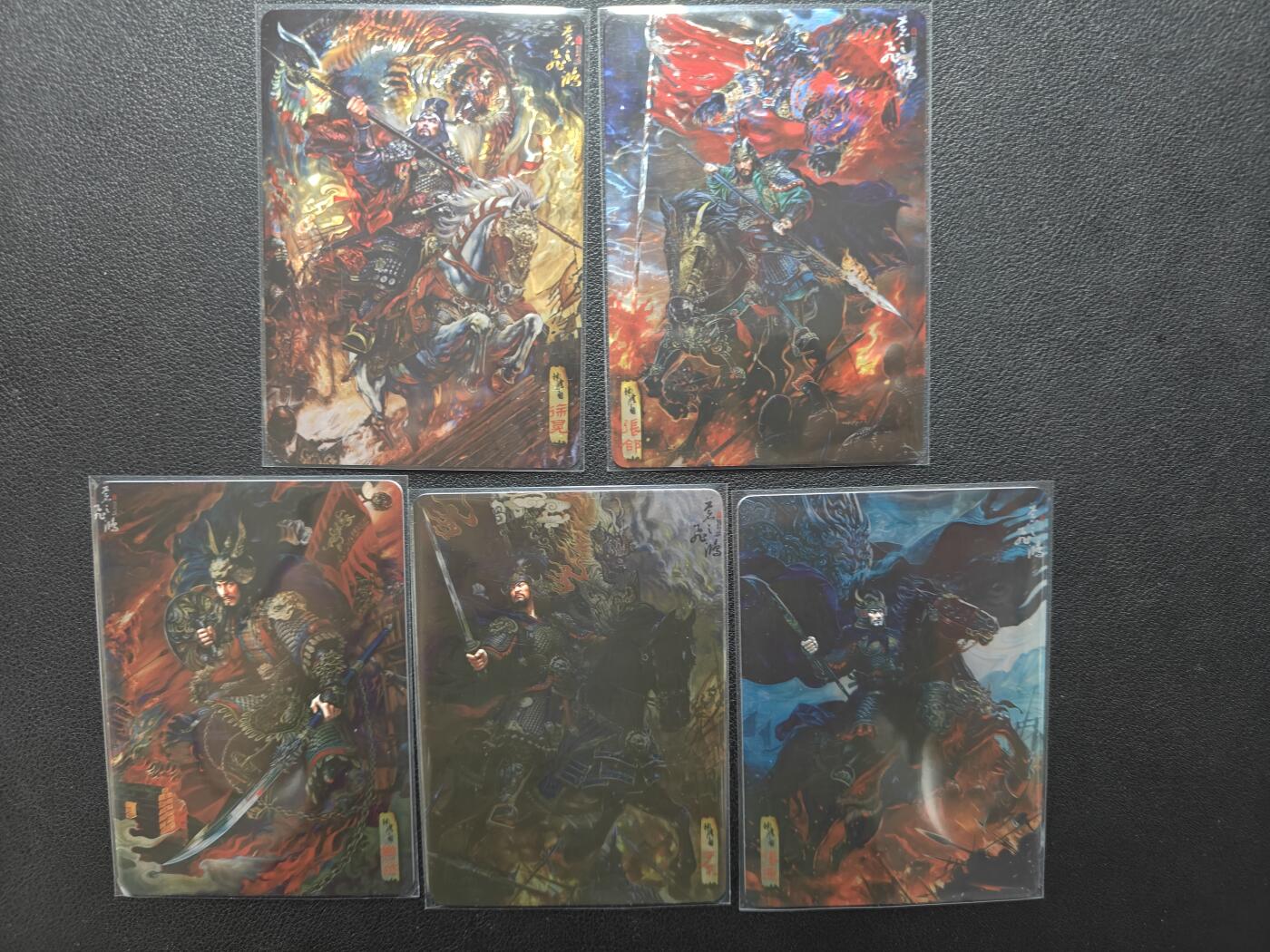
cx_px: 635
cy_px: 476
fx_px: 881
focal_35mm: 24
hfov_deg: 71.6
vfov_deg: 56.8
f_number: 1.8
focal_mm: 5.59
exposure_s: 1/20
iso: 400
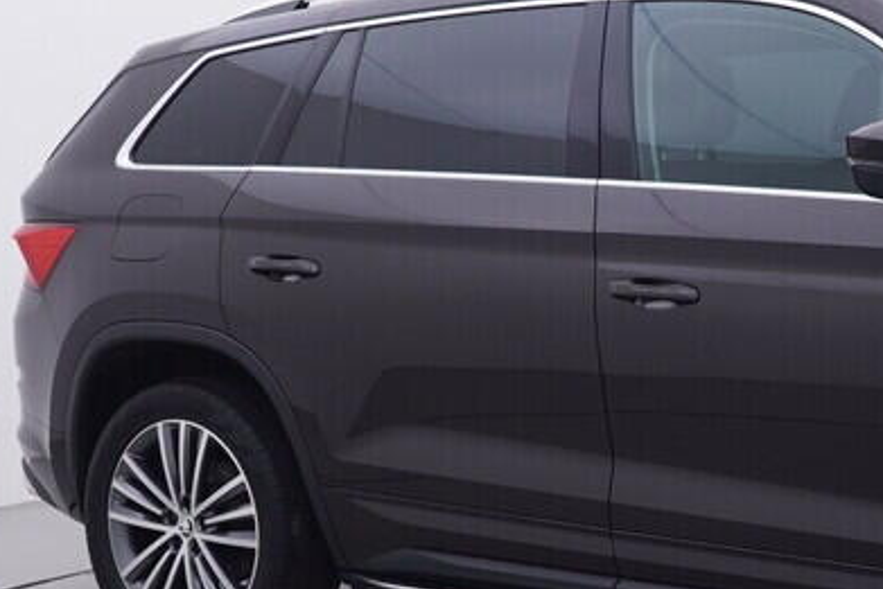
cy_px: 397
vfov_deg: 16.5
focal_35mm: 83
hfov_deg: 23.8
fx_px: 2033
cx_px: 797
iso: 200
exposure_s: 1/80
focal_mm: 15
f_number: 5
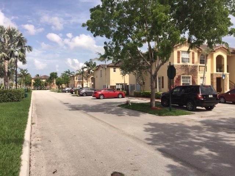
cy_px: 88
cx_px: 118
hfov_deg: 61.7
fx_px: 197
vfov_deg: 48.2
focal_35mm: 29
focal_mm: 4.15
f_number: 2.2
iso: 32
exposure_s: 1/2326
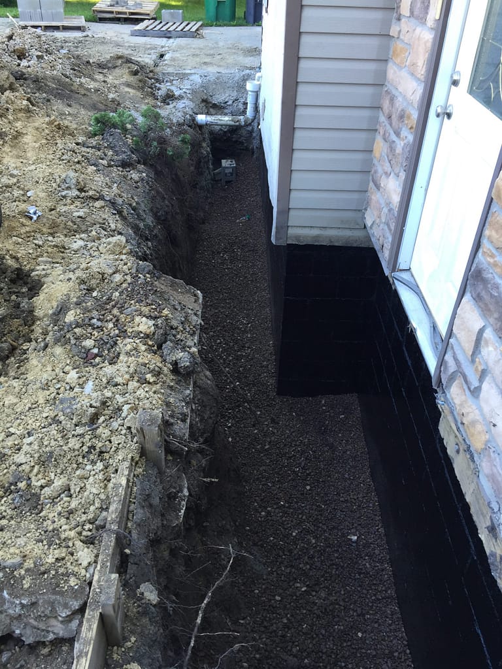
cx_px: 251
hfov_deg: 48.2
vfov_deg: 61.7
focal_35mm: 29
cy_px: 334
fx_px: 561
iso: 40
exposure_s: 1/60
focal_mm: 4.15
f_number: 2.2
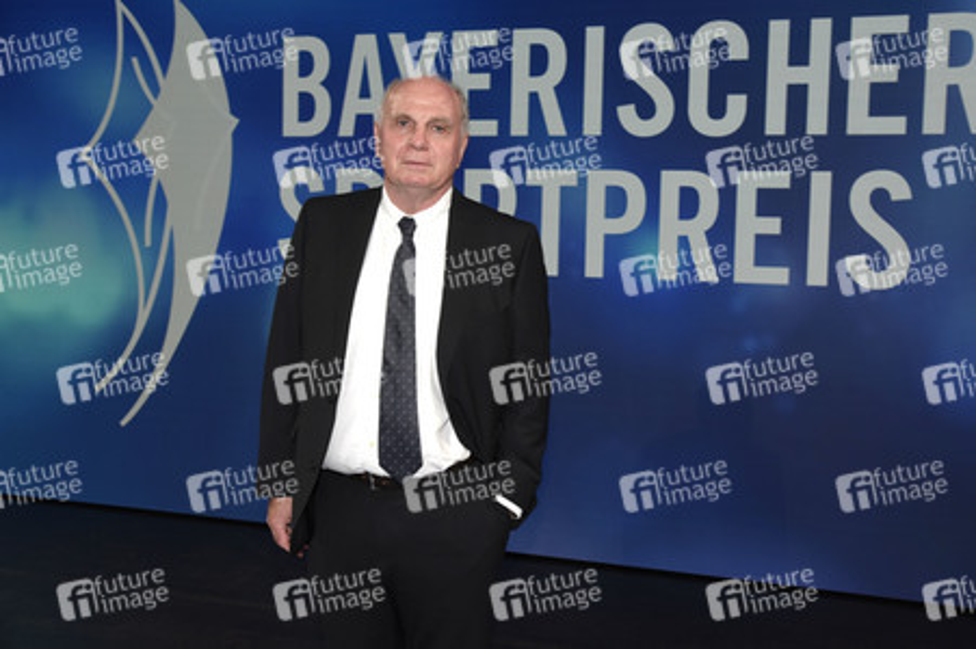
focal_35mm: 34
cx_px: 488
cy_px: 324
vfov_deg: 38.8
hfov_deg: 55.8
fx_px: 921
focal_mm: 34
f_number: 6.3
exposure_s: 1/100
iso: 800
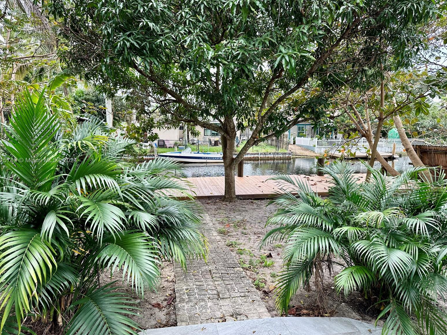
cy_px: 161
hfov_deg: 69.4
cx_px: 217
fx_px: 323
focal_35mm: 25
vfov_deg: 54.9
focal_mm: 6.86
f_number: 1.78
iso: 80
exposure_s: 1/319
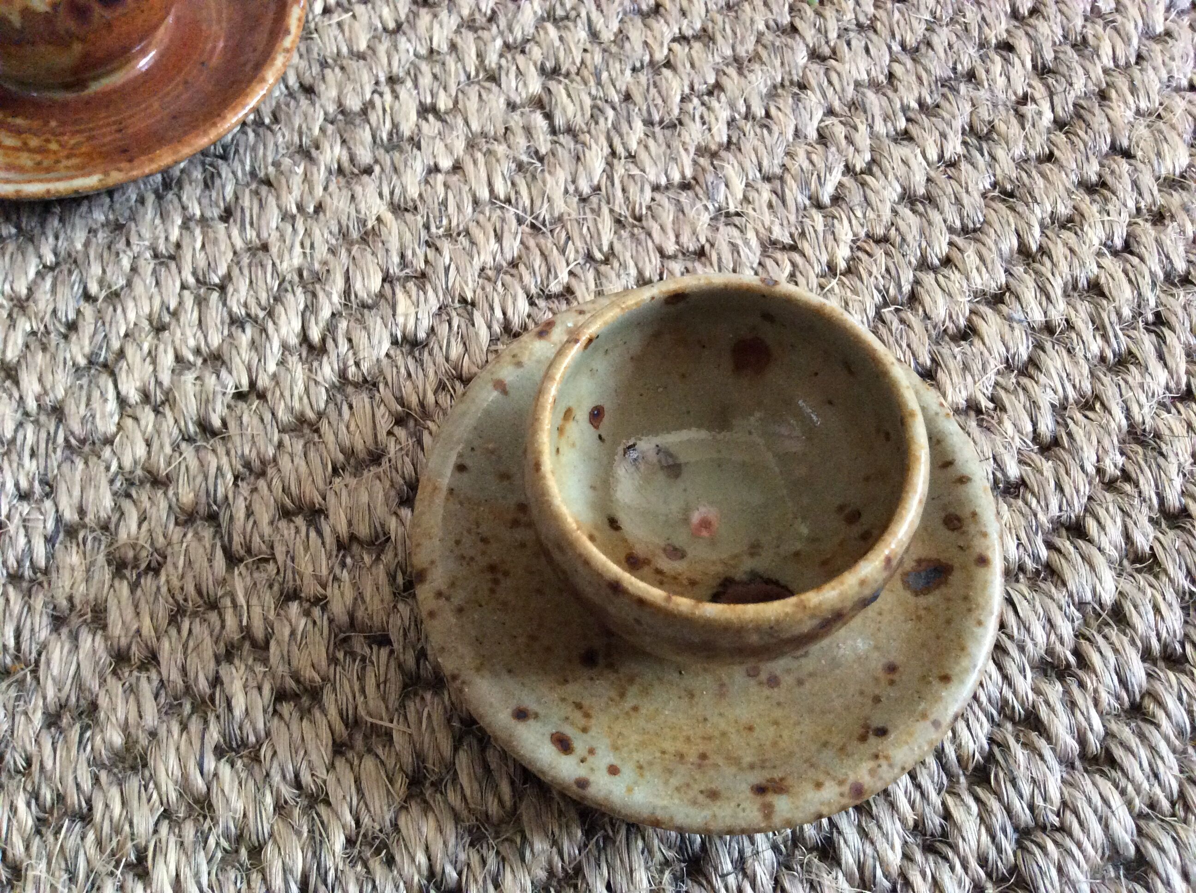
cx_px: 598
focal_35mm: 32
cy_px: 446
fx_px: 1104
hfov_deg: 56.9
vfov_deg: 44.1
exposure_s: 1/25
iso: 320
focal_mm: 3.3
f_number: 2.4
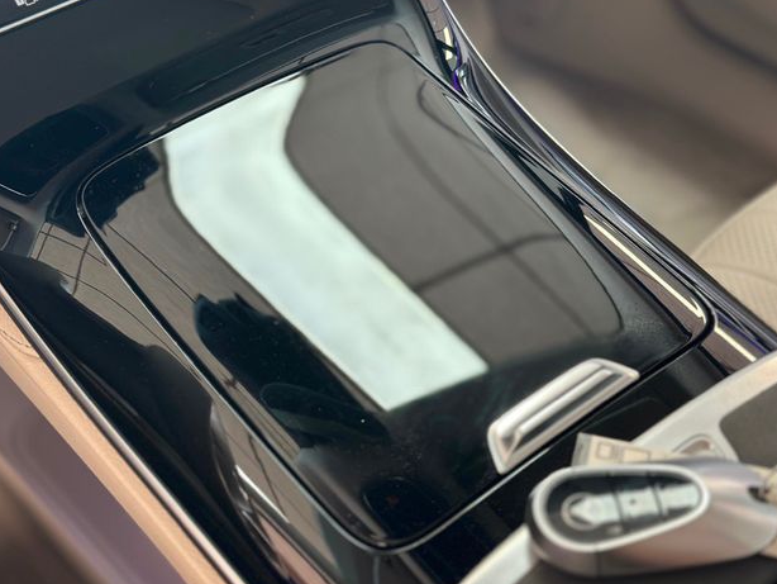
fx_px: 1123
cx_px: 381
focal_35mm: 50
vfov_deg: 29.1
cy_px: 293
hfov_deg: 38.2
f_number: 1.78
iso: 200
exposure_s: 1/60
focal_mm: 6.86
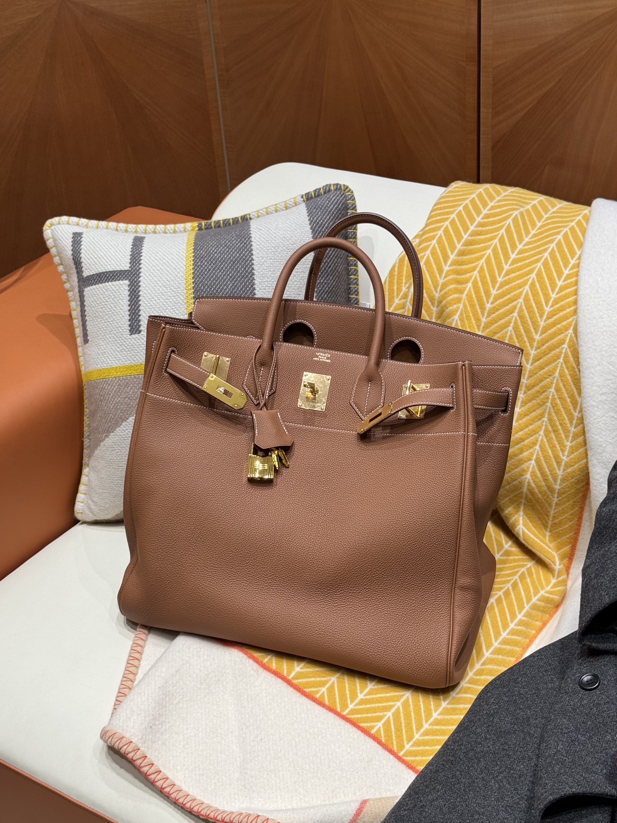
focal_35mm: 49
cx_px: 303
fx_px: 1165
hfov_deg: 29.7
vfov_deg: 38.9
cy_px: 419
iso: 50
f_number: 1.78
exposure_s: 1/121
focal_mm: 6.76
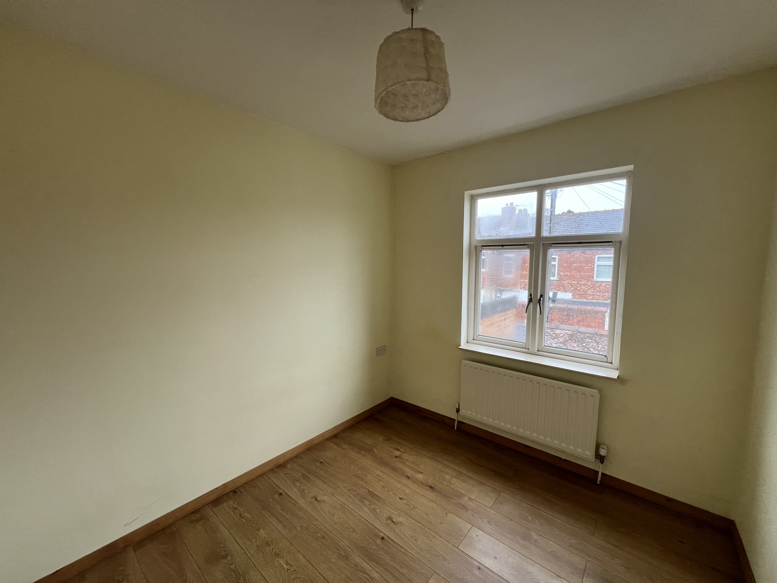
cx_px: 388
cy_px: 292
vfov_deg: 89.9
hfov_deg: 106.2
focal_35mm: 13
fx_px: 292
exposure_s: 1/99
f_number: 1.8
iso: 64
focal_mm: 1.57
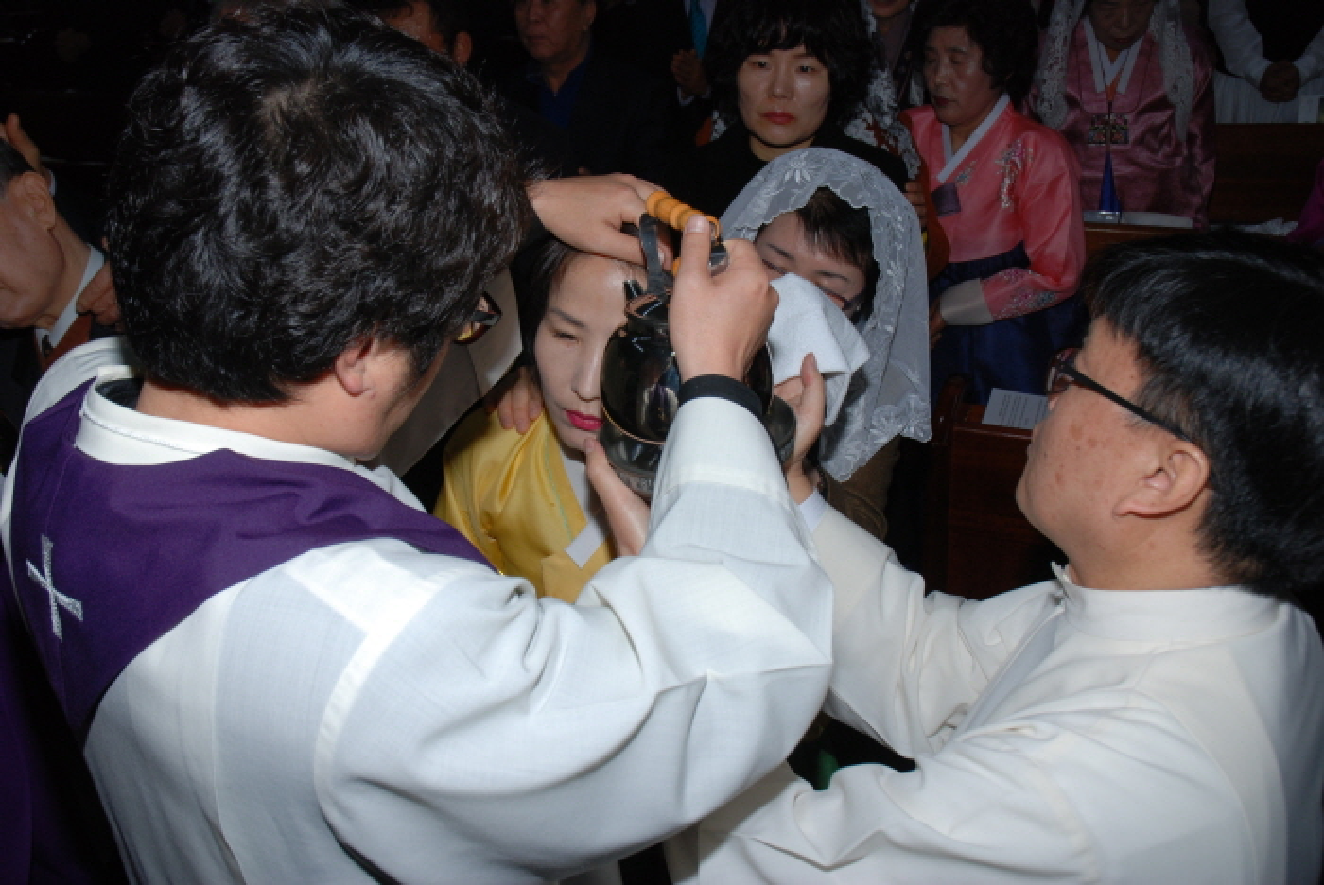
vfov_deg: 40.0
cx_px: 662
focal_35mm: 33
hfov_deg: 57.2
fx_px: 1215
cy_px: 442
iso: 200
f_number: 8
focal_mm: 22
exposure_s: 1/60
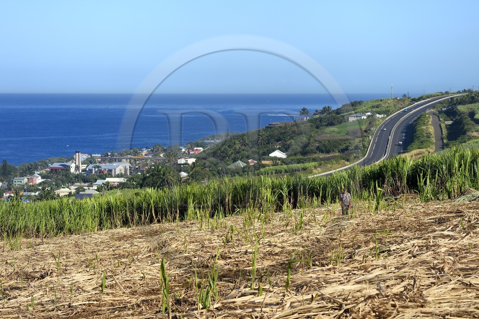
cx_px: 240
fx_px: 1663
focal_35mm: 125
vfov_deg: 11.0
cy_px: 160
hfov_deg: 16.4
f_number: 14
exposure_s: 1/320
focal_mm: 125
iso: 200
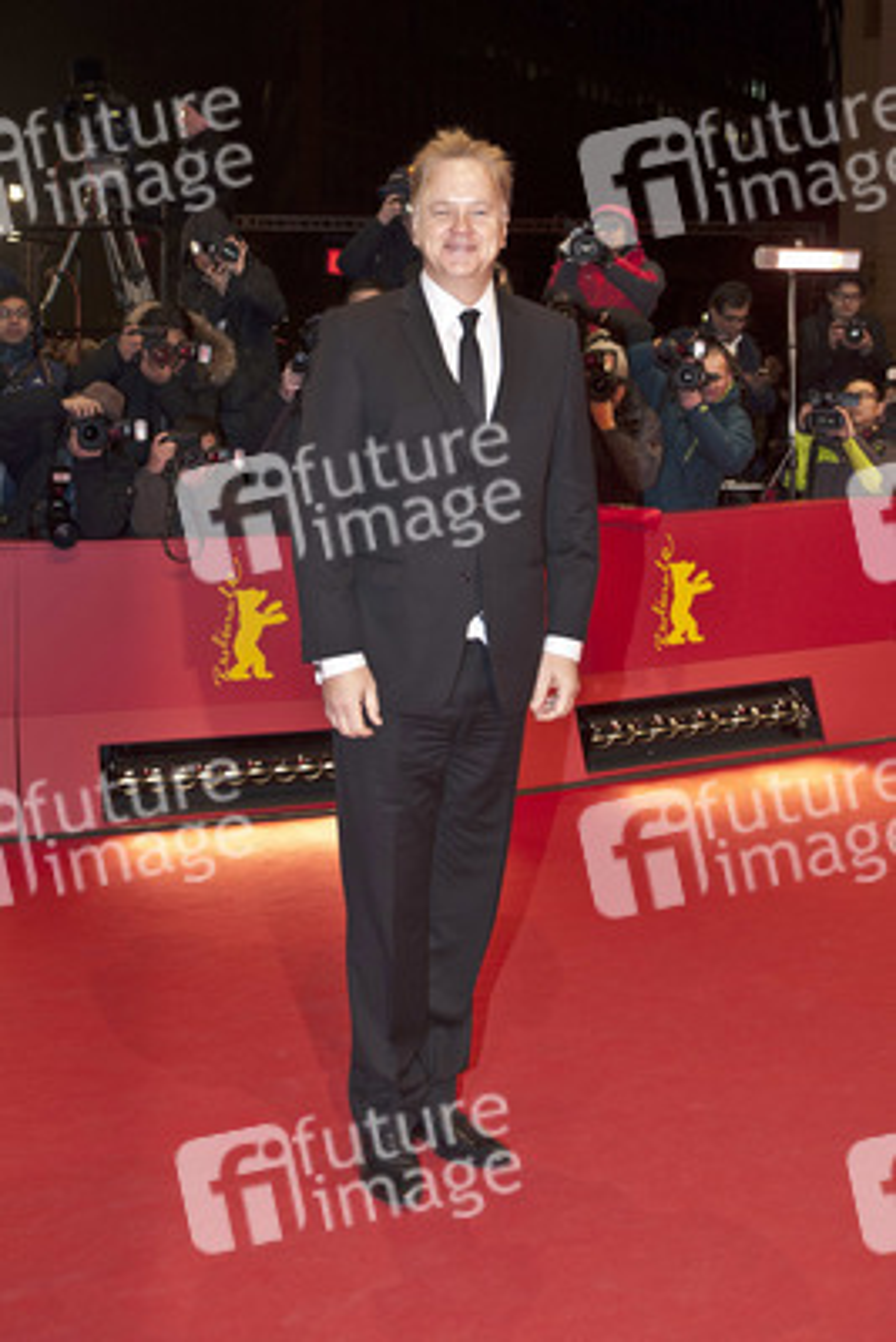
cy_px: 671
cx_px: 448
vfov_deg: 58.7
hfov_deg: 41.1
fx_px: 1194
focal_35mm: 32
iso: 1250
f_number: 4
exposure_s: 1/250
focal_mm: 32
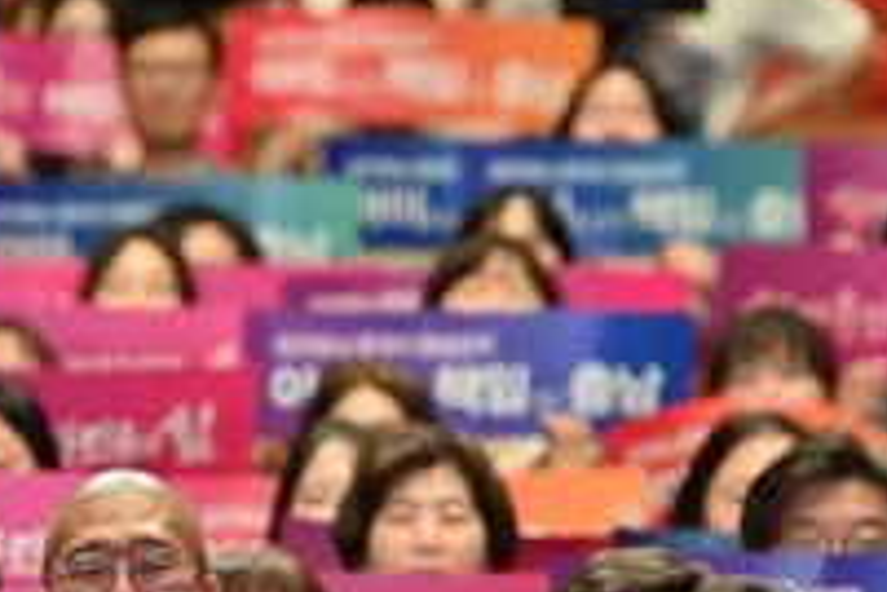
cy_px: 857
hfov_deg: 4.8
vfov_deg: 3.2
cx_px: 57
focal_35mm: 432
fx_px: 10643
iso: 2000
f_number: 4
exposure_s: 1/400
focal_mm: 145
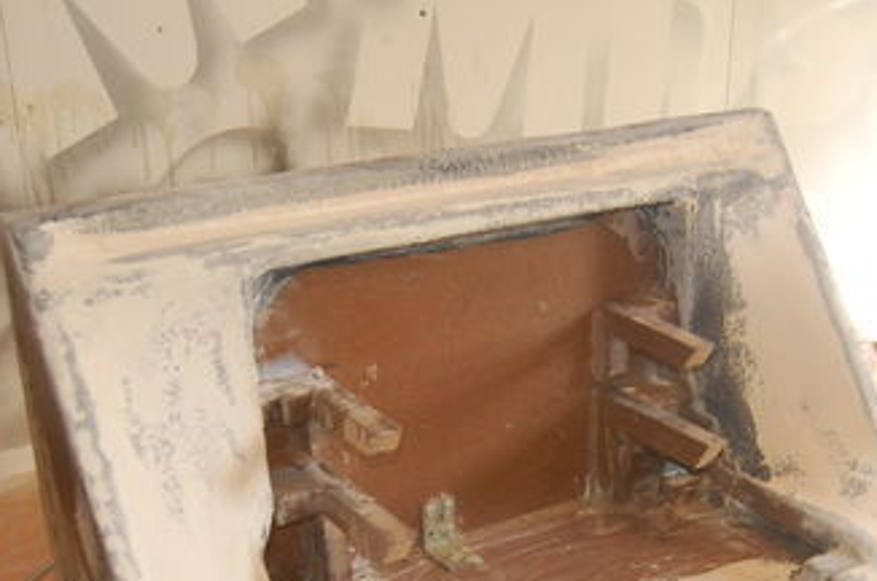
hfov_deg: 37.5
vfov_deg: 24.7
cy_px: 525
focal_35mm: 53
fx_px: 1289
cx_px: 484
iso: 400
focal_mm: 18
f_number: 3.5
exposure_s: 1/60
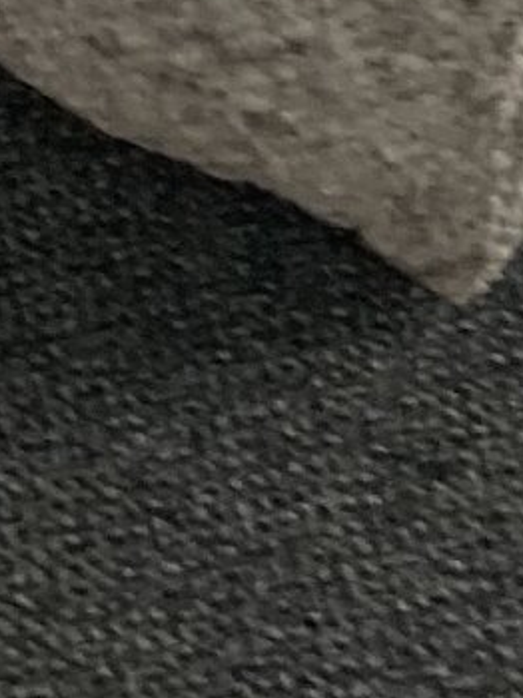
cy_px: -1593
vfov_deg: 8.5
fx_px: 3691
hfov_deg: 8.1
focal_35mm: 183
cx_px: 232
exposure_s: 1/107
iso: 125
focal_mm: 5.1
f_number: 1.6
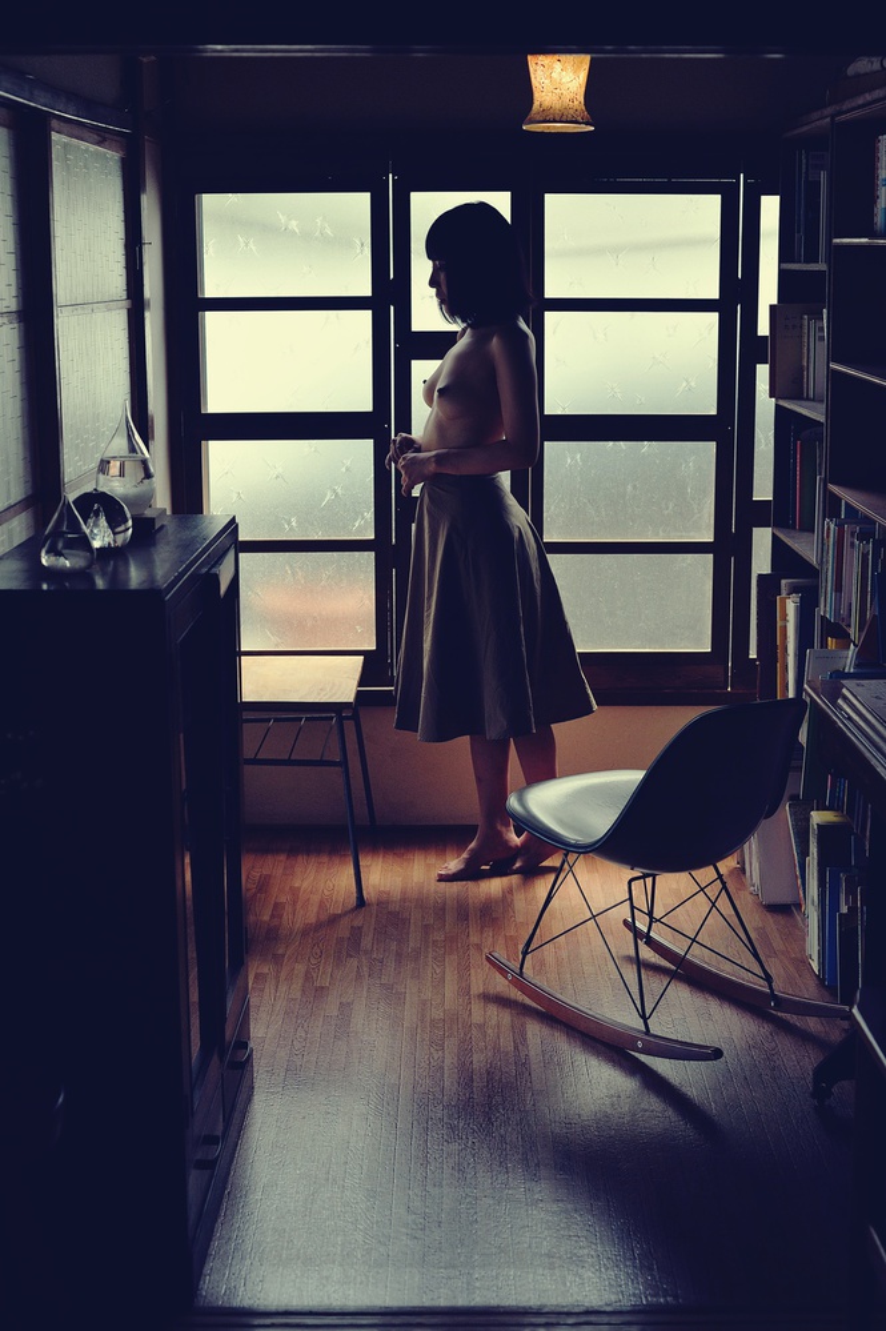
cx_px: 443
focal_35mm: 50
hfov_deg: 27.0
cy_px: 666
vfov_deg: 39.6
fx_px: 1848
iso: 800
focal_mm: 50
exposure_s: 1/500
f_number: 5
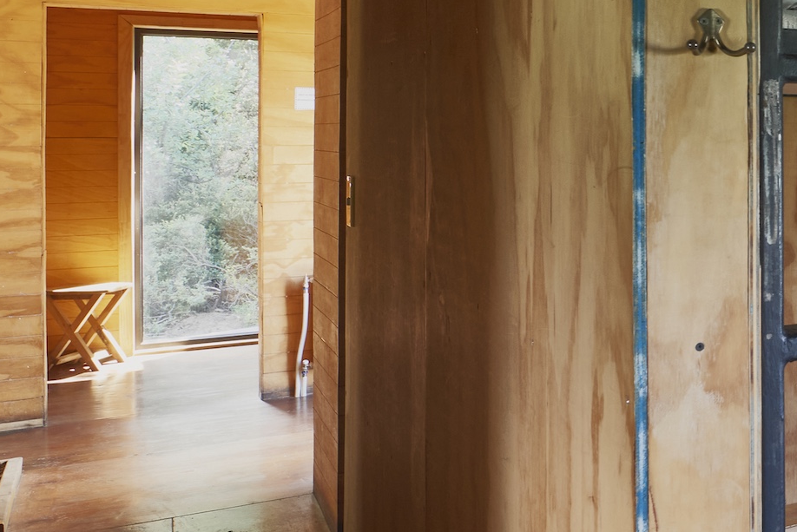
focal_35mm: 49
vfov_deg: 27.2
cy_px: 131
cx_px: 1253
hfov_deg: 26.3
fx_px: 1085
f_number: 8
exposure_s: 1/6
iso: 640
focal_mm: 15
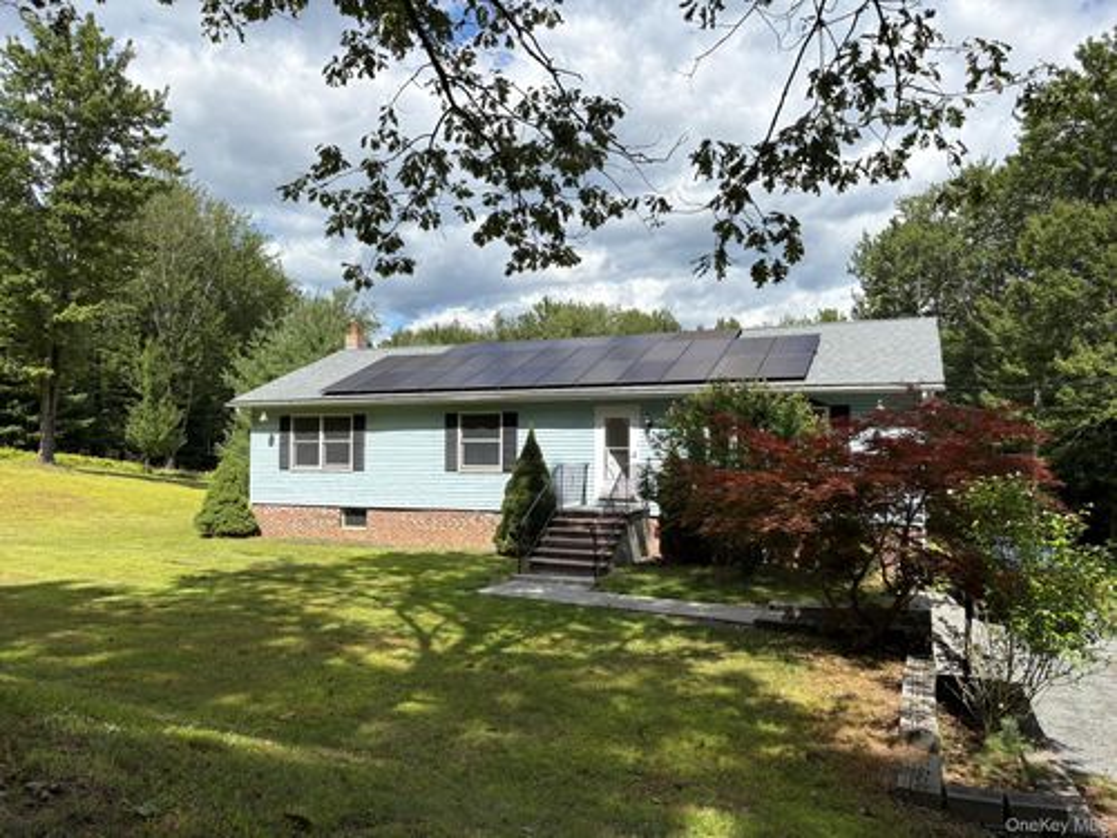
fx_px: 839
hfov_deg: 67.3
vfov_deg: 53.1
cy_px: 419
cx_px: 558
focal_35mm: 26
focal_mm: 5.96
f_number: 1.6
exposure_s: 1/3448
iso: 50
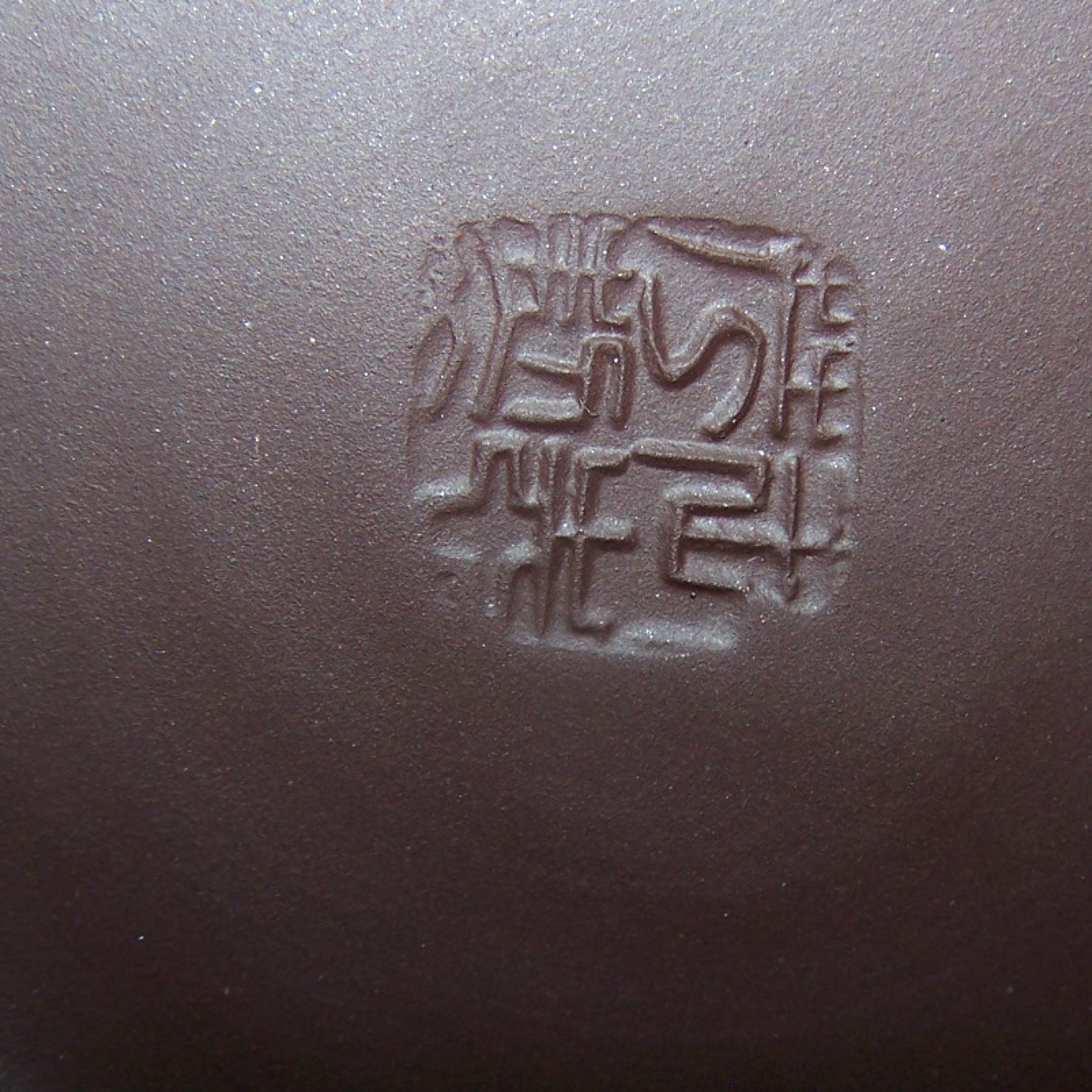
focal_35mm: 65
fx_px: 2320
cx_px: 651
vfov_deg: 26.4
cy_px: 656
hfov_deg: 26.4
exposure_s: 1/60
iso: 80
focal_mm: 6.3
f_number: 2.8
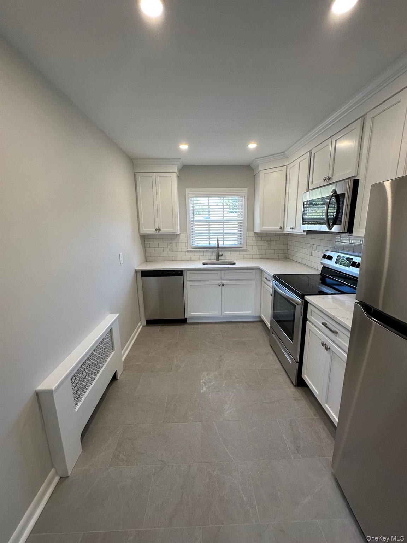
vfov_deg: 102.1
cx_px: 204
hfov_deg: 85.7
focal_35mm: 14
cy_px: 272
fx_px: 219
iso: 125
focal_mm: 2.22
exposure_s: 1/120
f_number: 2.2
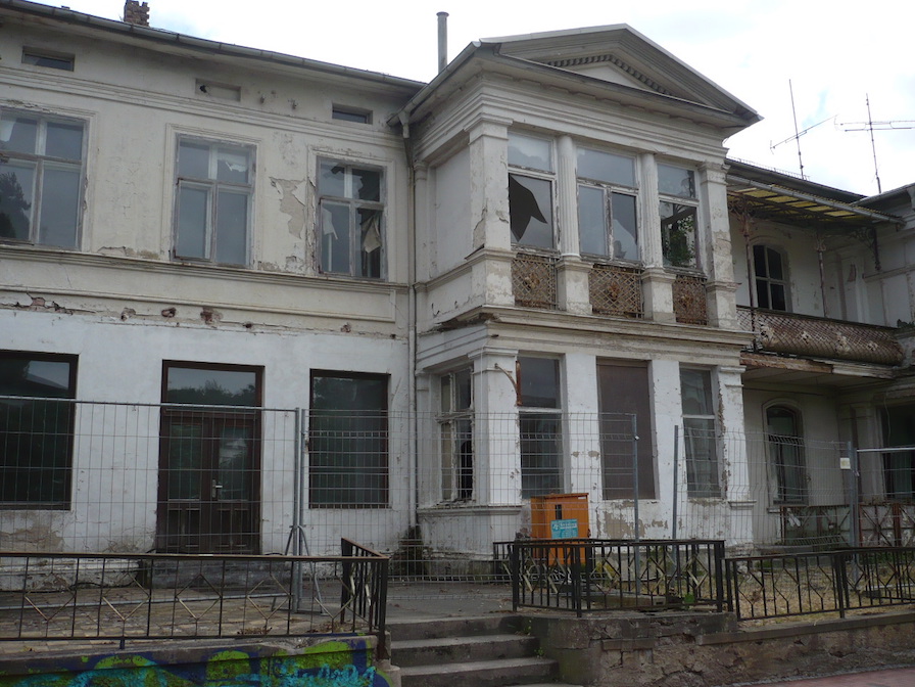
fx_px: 925
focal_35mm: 35
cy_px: 344
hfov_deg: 52.6
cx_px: 458
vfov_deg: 40.7
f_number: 2.8
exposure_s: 1/1000
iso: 100
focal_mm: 5.8
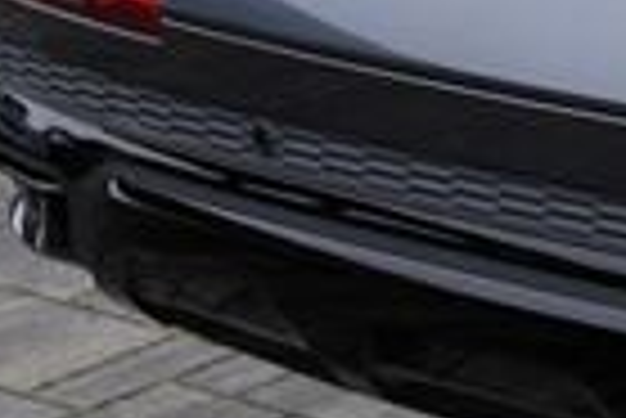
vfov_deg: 5.7
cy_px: -492
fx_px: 4108
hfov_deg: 8.1
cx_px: 1473
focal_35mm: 236
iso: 100
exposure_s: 1/100
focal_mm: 32
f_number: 4.5
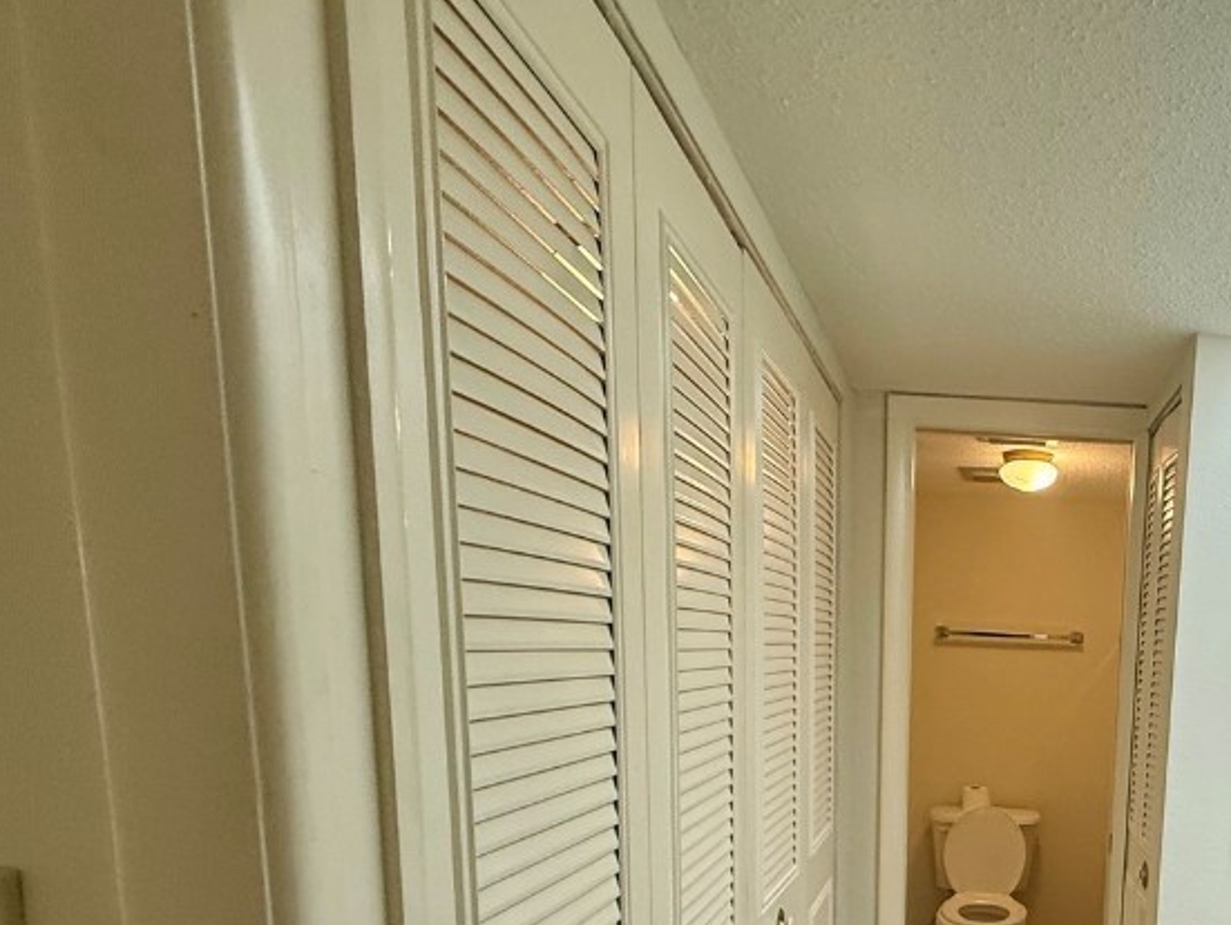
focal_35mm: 26
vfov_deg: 48.7
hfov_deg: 60.0
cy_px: 795
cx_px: 1041
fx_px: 925
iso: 160
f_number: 2.2
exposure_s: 1/120
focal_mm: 2.22
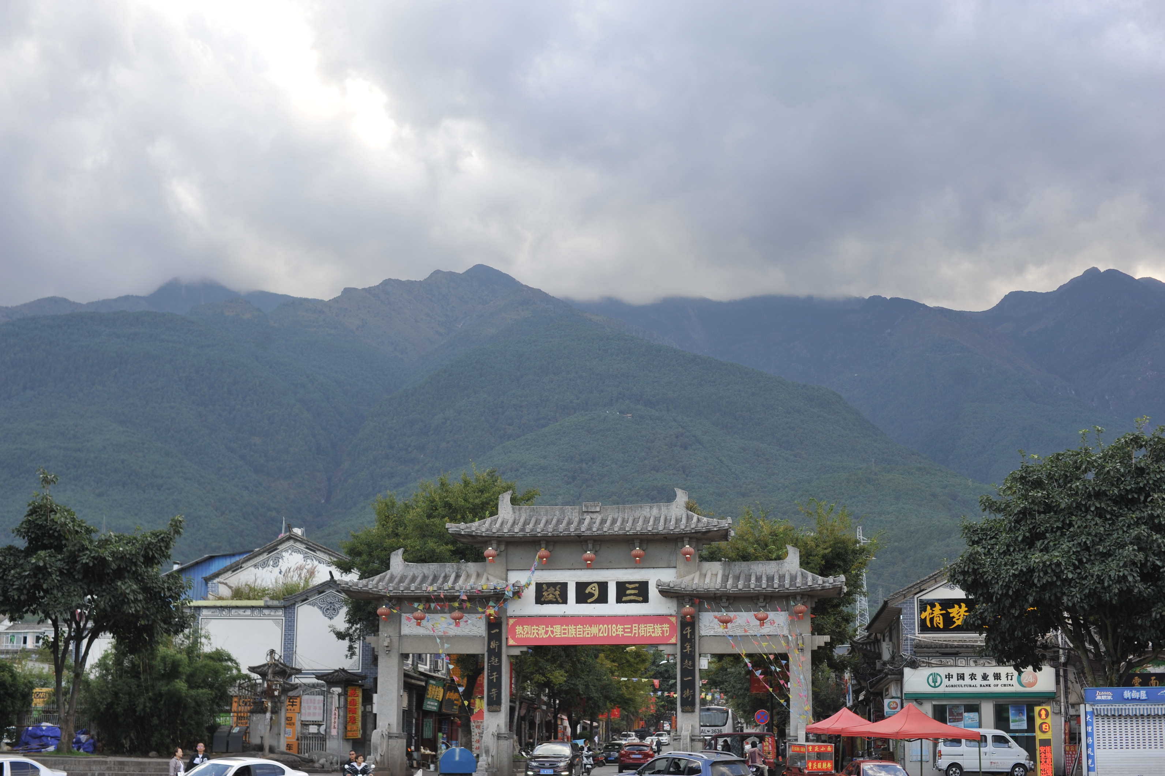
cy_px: 388
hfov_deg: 39.6
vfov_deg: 27.0
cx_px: 582
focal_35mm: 50
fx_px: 1617
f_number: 4
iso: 200
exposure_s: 1/250
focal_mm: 50
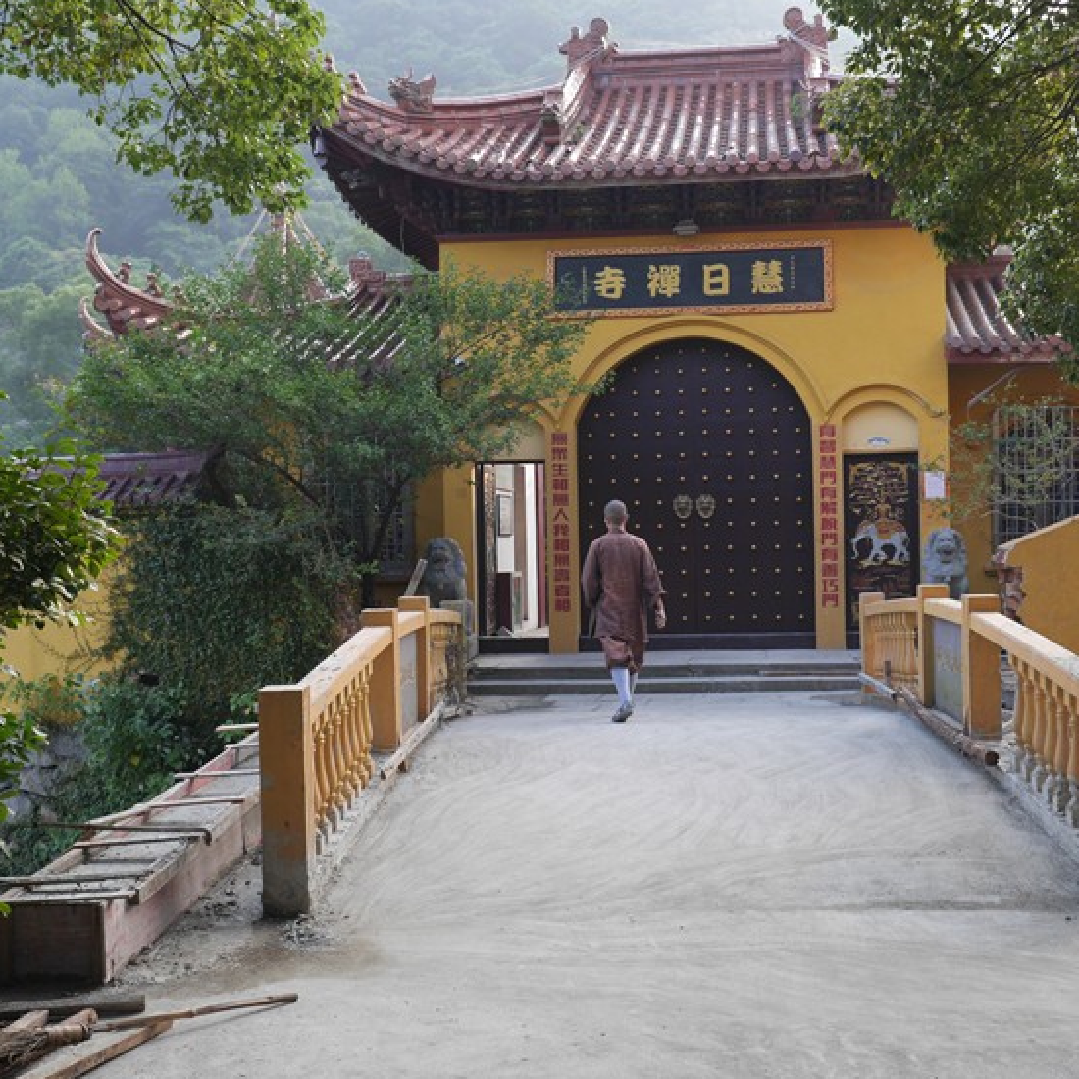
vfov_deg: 40.9
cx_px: 653
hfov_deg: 40.7
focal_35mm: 41
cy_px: 534
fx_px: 1446
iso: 200
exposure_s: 1/200
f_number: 3.2
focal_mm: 17
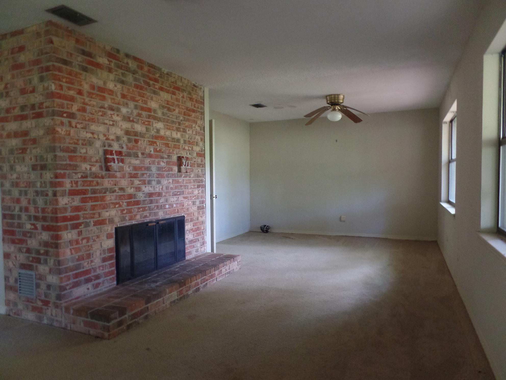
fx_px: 336
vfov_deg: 58.9
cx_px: 253
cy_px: 190
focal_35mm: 23
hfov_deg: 73.9
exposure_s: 1/10
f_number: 2.8
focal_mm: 4.1
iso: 400
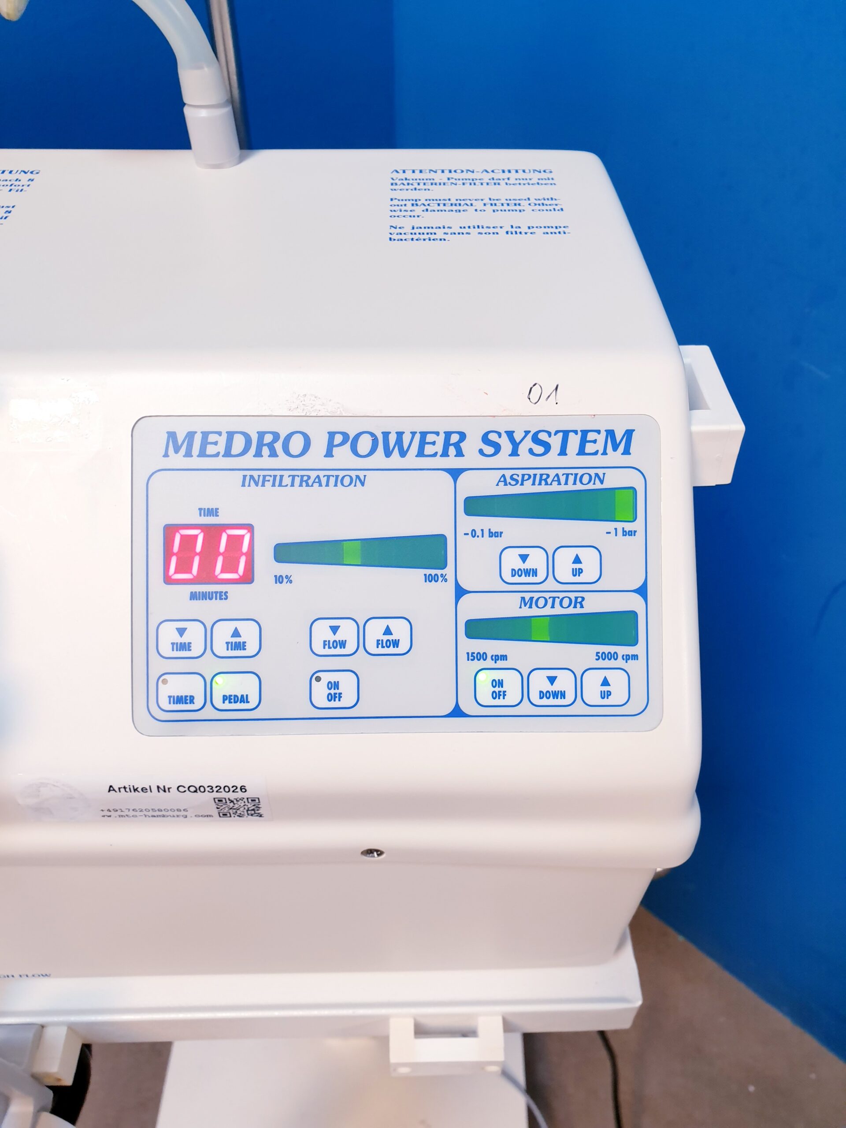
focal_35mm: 26
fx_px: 847
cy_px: 564
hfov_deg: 53.1
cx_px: 423
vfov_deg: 67.3
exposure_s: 1/50
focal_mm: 4.3
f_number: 2.4
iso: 125
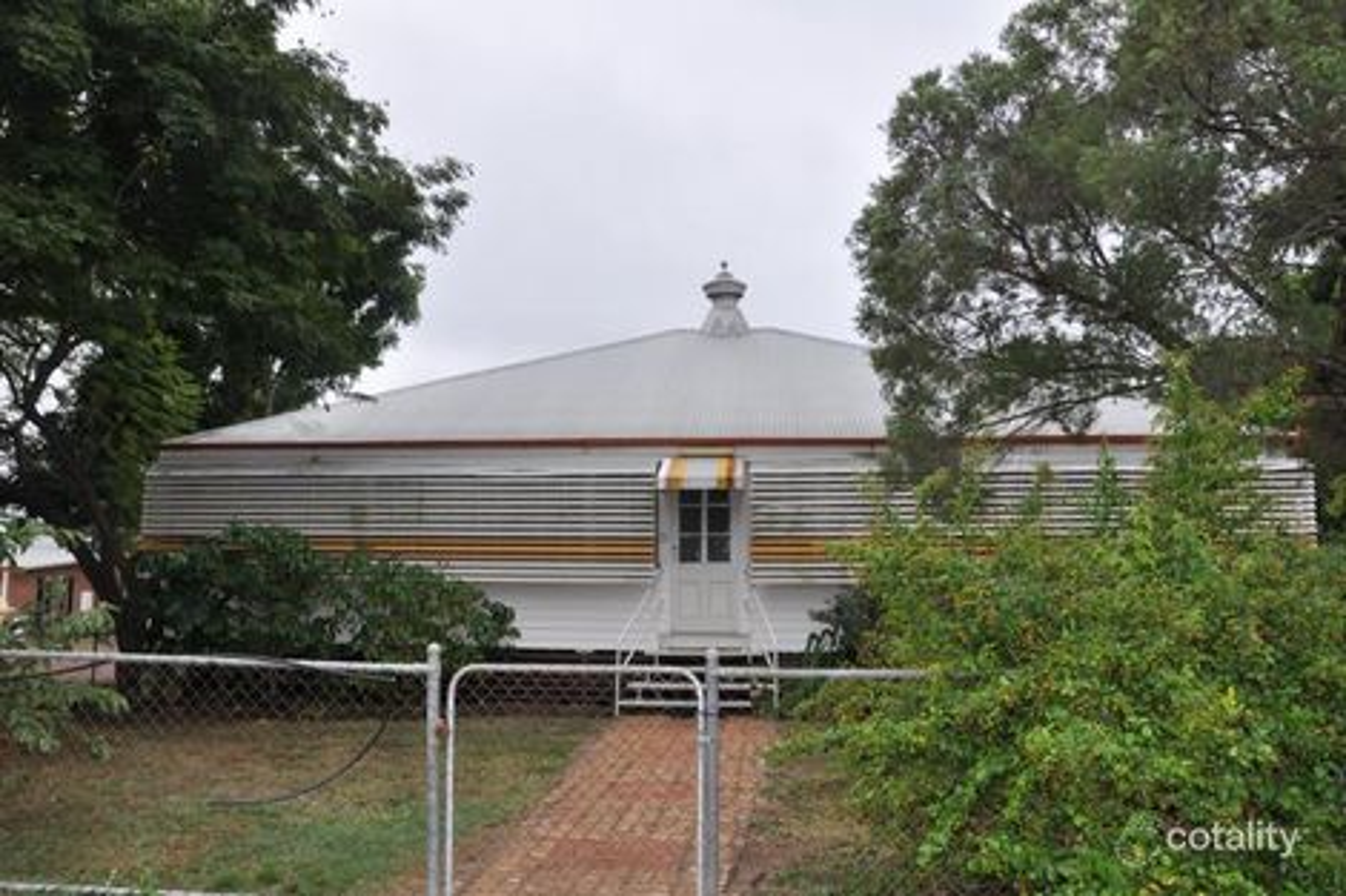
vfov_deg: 47.9
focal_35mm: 27
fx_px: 1009
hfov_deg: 67.4
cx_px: 673
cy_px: 448
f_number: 9
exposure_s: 1/200
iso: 200
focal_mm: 18
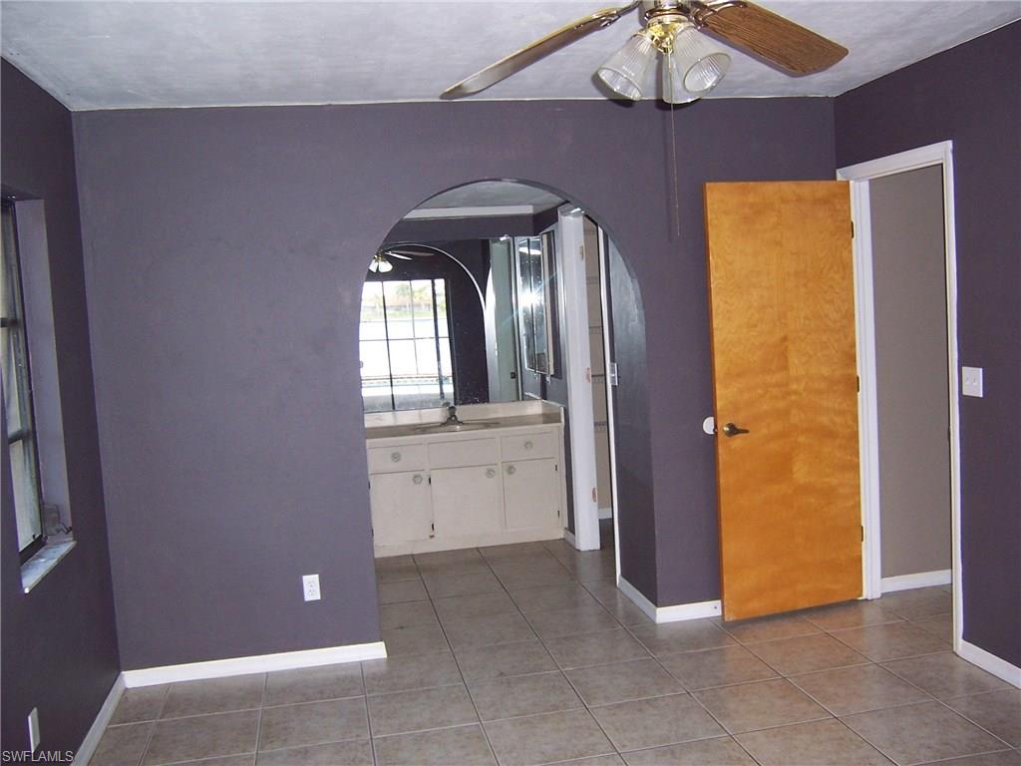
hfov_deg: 55.4
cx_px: 510
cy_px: 383
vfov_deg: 42.9
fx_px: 973
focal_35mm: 33
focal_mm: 5.5
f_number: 2.8
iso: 140
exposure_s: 1/60
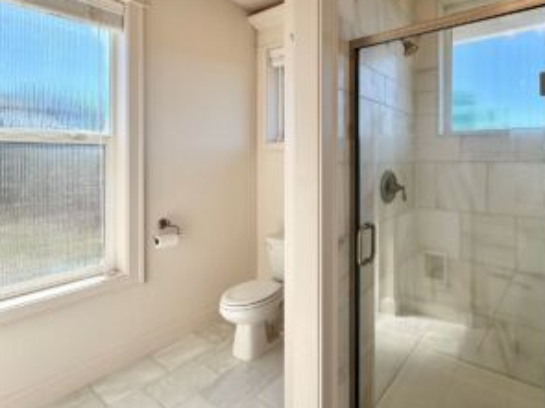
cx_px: 364
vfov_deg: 67.9
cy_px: 161
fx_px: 299
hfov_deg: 81.8
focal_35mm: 19
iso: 50
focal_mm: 2.22
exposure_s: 1/403
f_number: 2.2
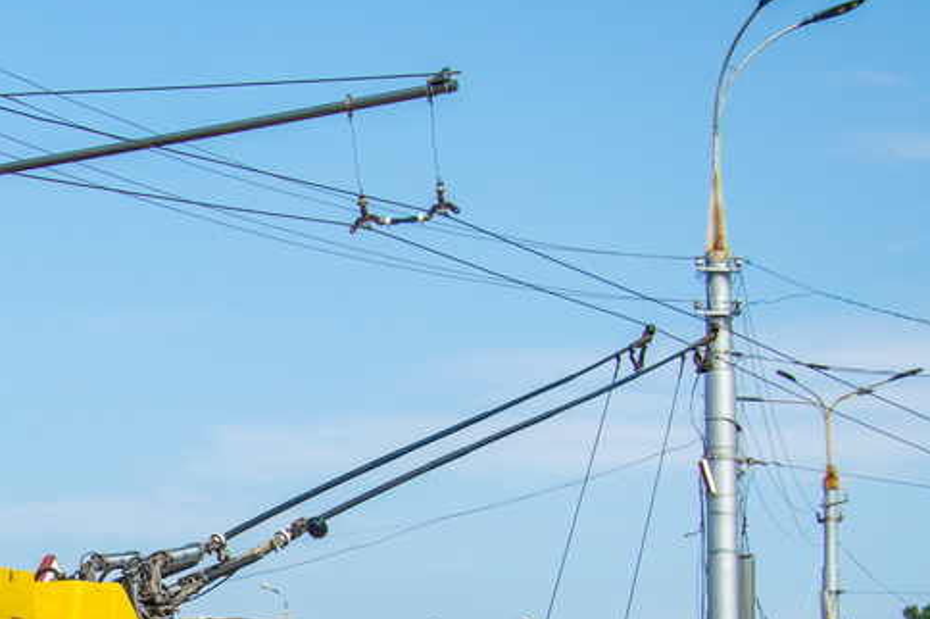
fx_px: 3072
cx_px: -173
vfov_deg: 11.4
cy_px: 592
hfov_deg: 16.5
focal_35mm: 119
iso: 100
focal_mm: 32
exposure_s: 1/640
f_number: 7.1
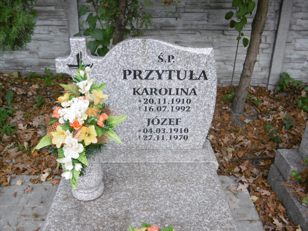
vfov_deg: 37.7
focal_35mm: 38
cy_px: 116
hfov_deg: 49.0
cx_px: 154
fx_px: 338
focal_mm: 6.8
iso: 250
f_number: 3.7
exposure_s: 1/60
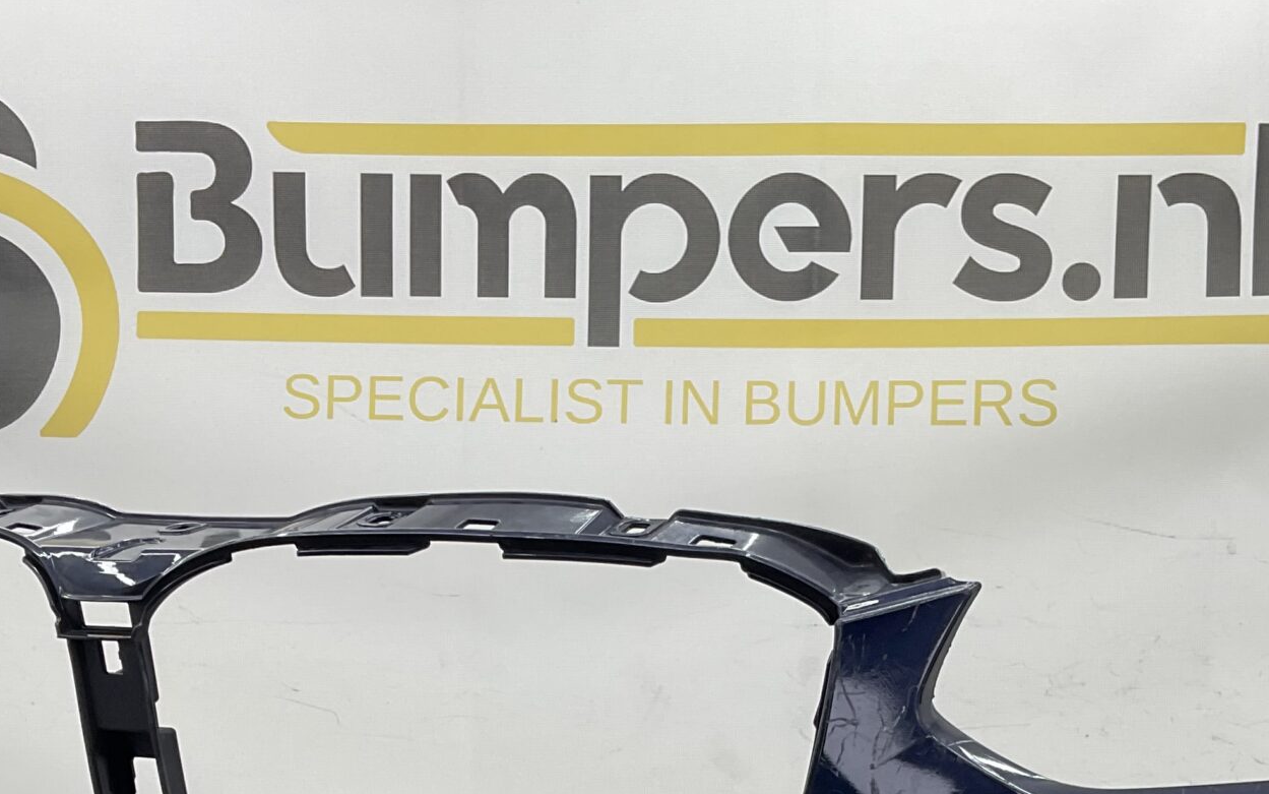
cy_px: 925
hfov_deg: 32.4
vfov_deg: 19.5
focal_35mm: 63
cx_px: 708
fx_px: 2179
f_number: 1.8
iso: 20
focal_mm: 3
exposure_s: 1/100
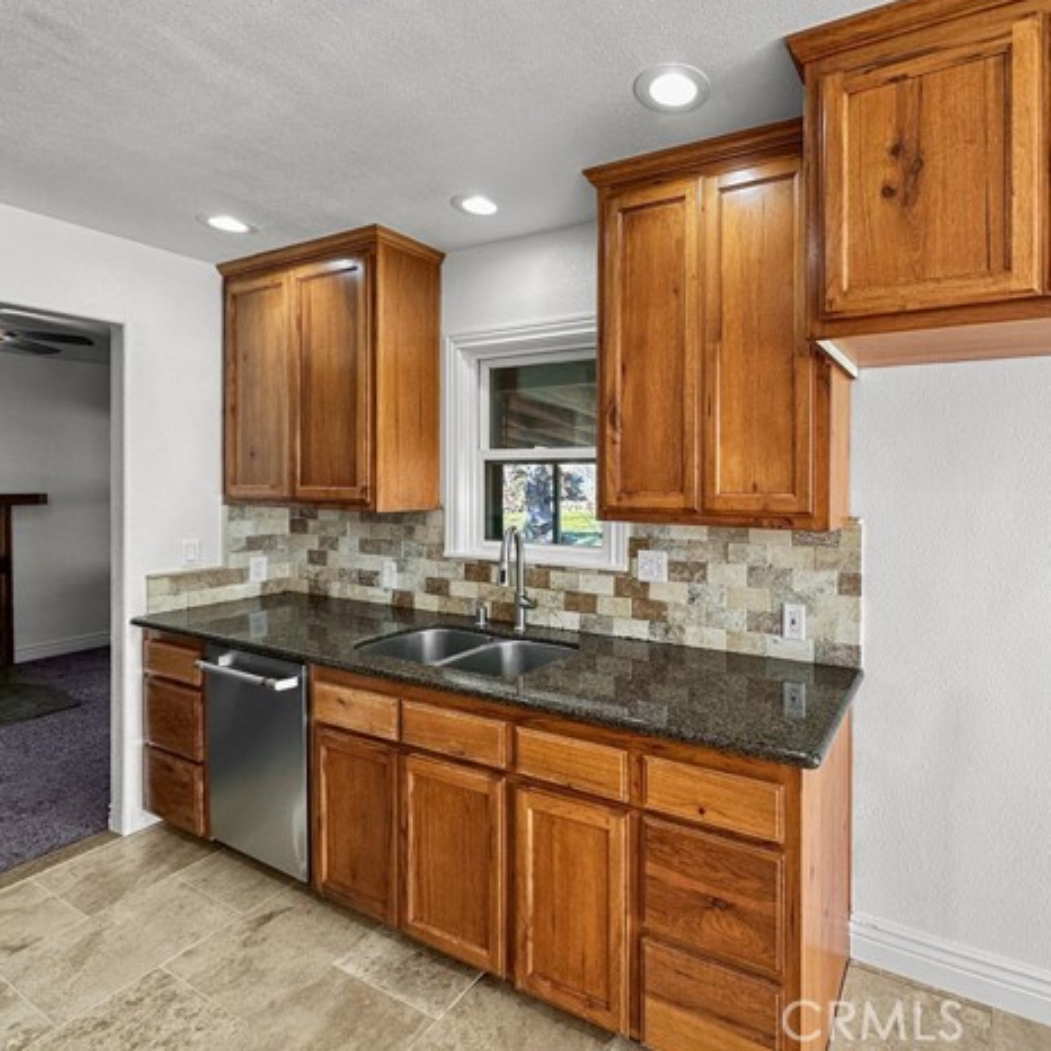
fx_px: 584
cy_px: 512
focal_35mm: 17
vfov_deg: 84.0
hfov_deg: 81.8
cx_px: 679
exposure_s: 1/120
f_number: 2.2
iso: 100
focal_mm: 2.22
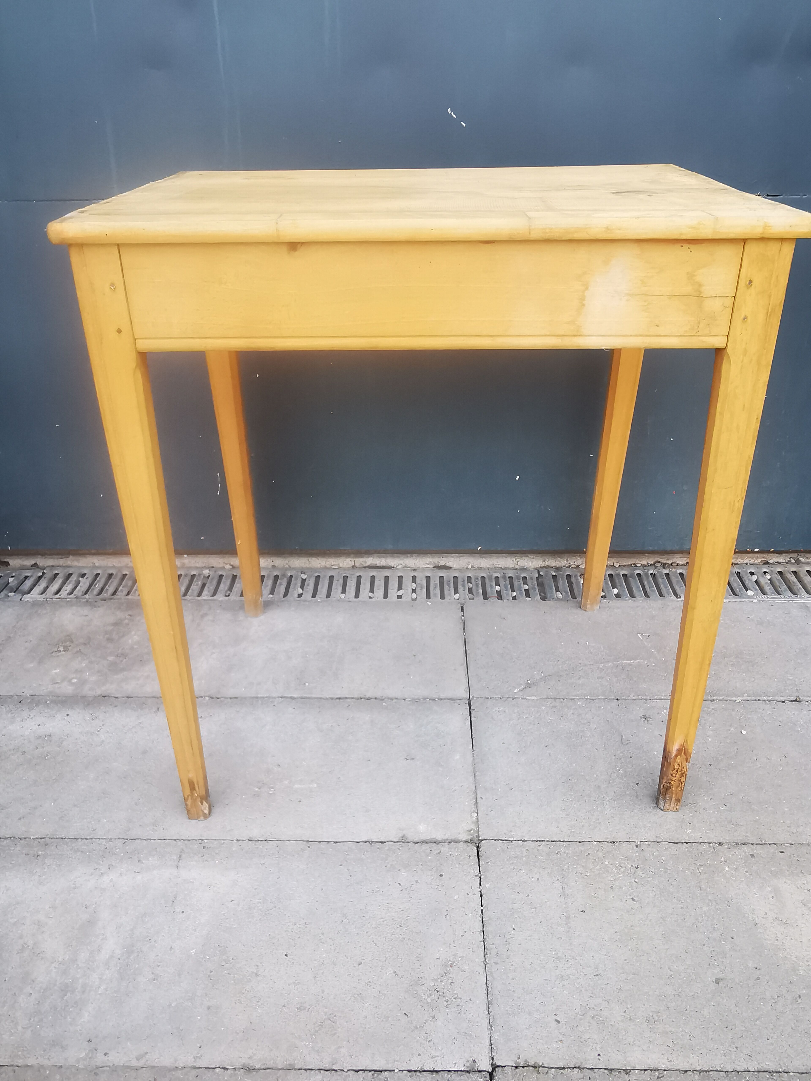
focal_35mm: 27
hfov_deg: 51.4
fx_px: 843
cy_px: 540
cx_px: 406
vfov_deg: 65.3
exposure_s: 1/108
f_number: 2.2
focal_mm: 2.35
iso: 50
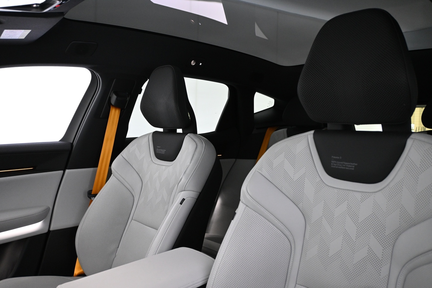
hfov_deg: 61.9
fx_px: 360
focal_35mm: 30
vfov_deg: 43.6
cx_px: 216
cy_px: 144
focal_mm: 20
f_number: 3.8
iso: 1600
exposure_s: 1/25
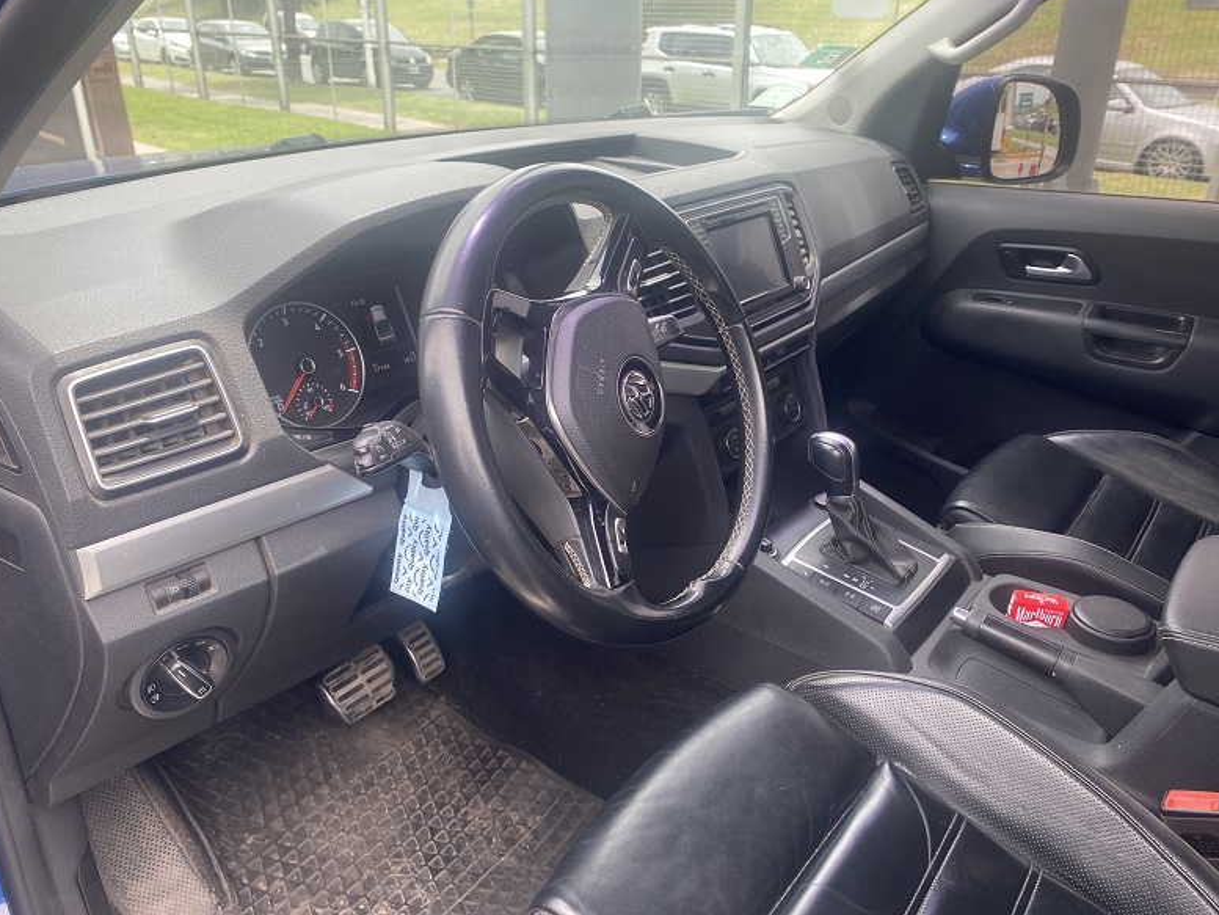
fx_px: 951
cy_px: 462
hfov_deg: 65.3
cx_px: 622
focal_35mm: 27
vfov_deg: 51.4
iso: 32
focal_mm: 4.25
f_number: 1.8
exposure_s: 1/207
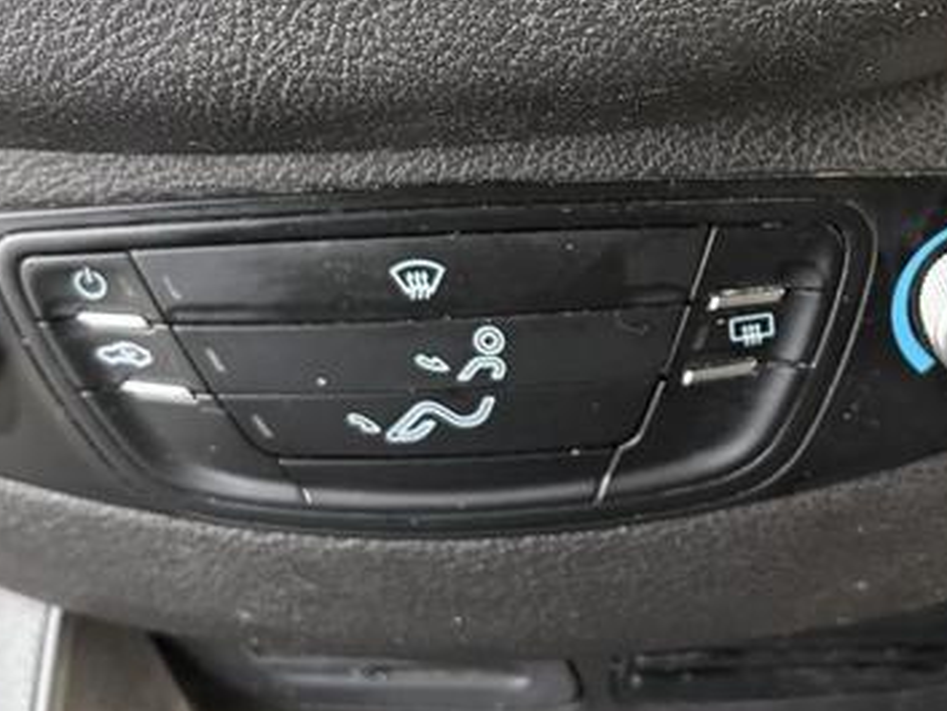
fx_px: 1806
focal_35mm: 66
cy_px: 166
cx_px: 687
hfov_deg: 29.0
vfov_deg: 22.0
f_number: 1.6
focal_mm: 5.96
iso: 320
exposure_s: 1/60
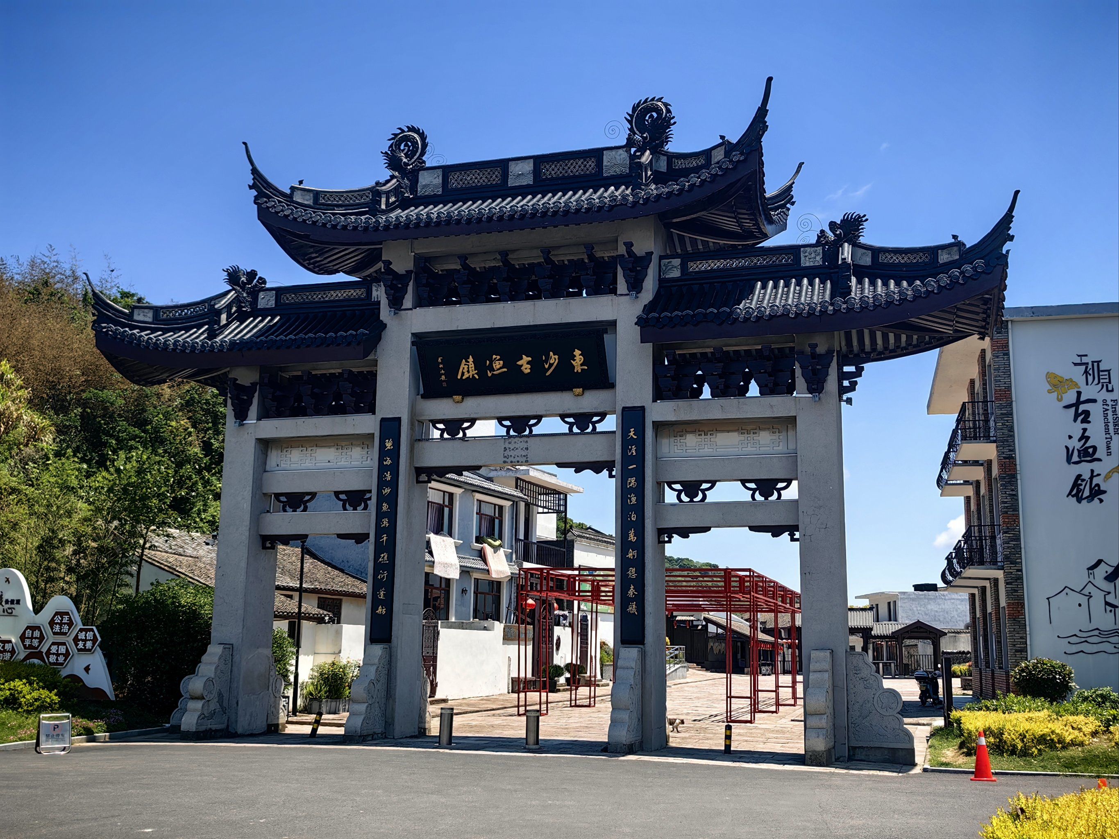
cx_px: 560
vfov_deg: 37.7
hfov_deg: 49.0
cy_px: 420
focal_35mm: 38
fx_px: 1228
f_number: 2
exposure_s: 1/2500
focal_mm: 5.75
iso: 50
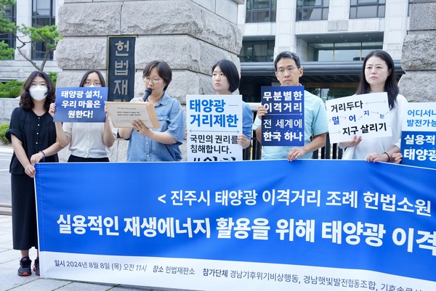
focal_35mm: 50
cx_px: 218
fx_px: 606
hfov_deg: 39.6
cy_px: 146
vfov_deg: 27.0
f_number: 7.1
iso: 640
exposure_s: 1/250
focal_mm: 50
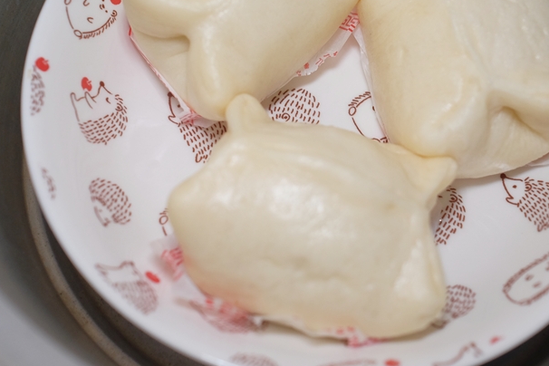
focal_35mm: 52
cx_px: 318
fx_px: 793
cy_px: 113
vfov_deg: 25.8
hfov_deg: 38.1
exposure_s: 1/210
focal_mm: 23
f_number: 2.8
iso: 800
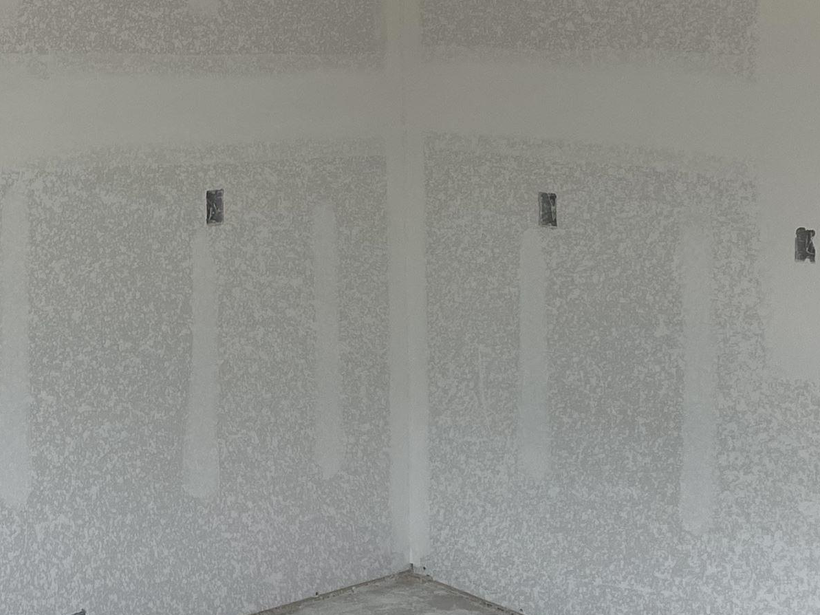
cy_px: -4
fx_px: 1587
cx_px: 106
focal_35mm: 67
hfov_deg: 28.0
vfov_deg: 21.2
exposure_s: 1/121
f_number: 1.6
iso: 64
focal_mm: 4.2
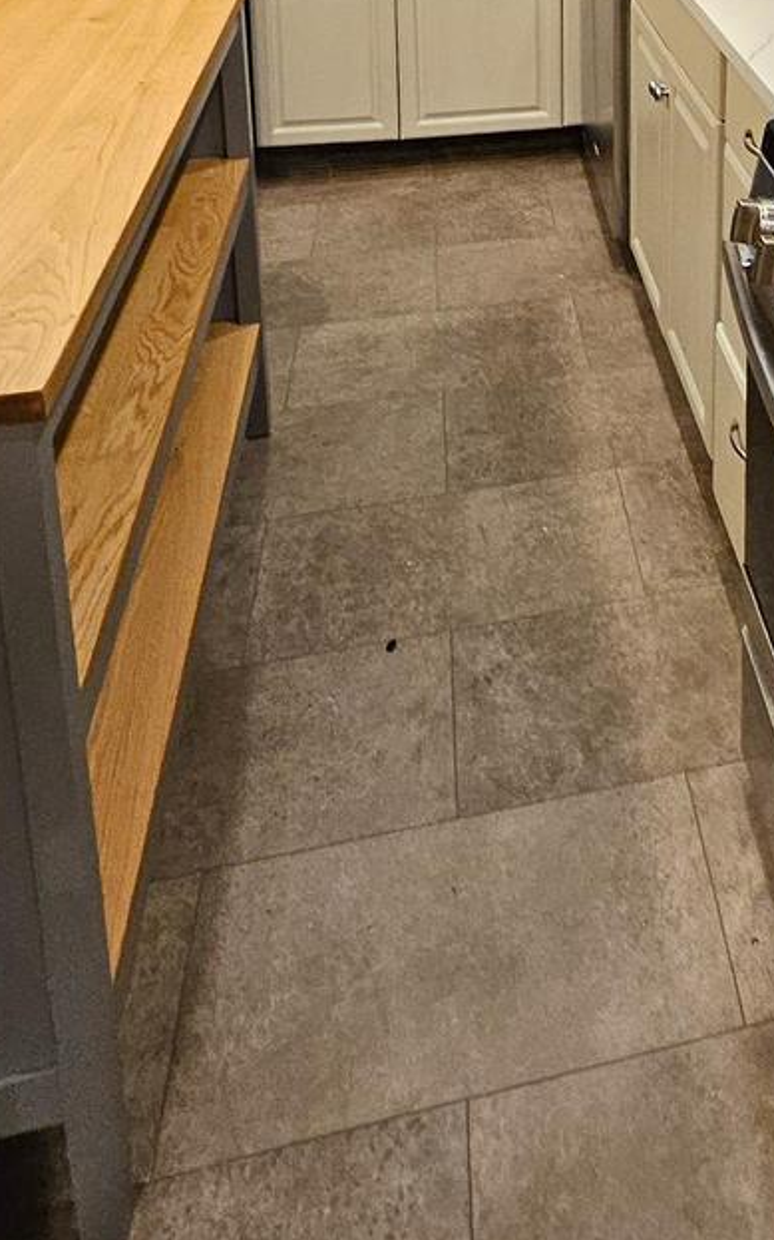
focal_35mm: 34
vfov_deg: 45.1
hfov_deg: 35.4
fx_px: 1148
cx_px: 675
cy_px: -78
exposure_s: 1/40
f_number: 2.2
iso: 320
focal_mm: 1.74
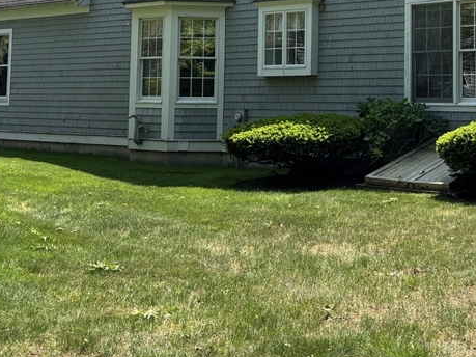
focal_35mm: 58
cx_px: 402
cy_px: 53
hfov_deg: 32.1
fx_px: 797
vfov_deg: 24.7
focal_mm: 5.96
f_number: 1.6
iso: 50
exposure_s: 1/2242
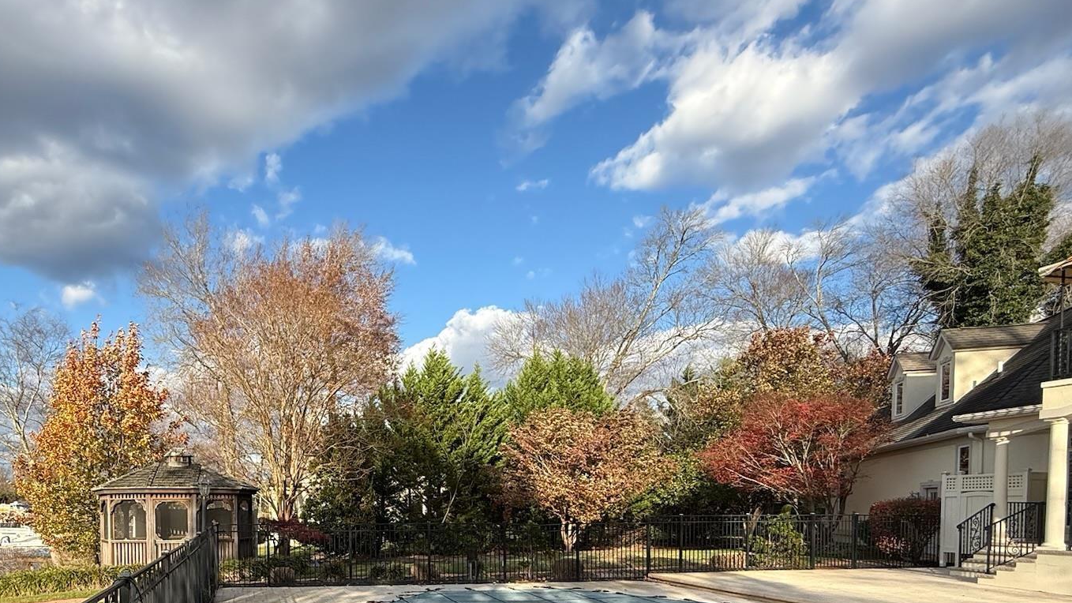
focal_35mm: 23
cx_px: 357
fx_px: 654
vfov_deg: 45.6
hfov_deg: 76.2
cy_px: 526
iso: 50
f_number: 2.2
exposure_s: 1/864
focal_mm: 2.22
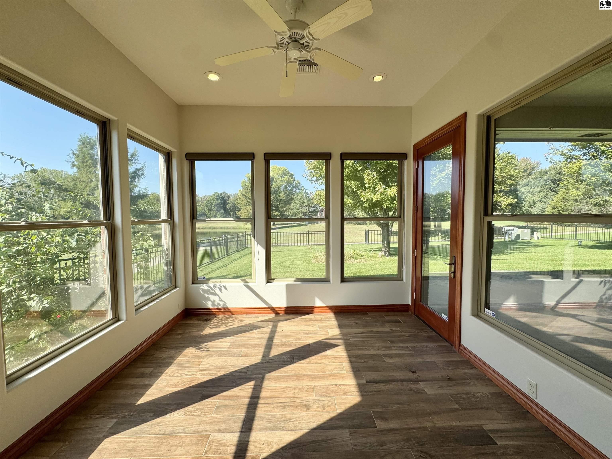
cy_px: 230
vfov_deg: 85.7
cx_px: 306
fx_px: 248
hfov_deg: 102.1
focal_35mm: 14
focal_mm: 2.22
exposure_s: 1/675
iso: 40
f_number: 2.2
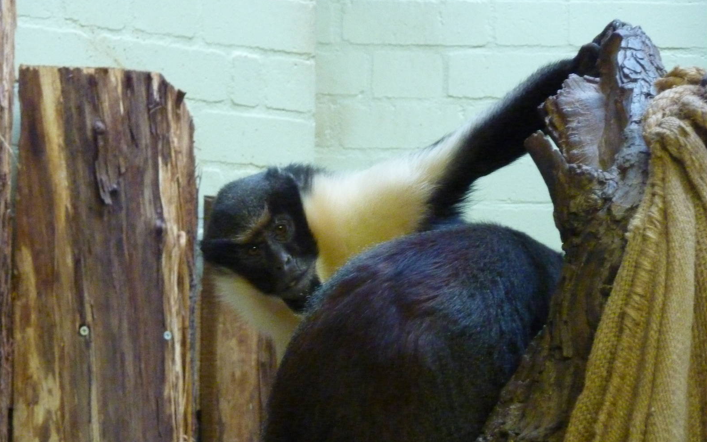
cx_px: 354
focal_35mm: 157
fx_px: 3025
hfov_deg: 13.3
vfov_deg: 8.4
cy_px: 254
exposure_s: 1/15
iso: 1000
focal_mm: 24.1
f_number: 4.5
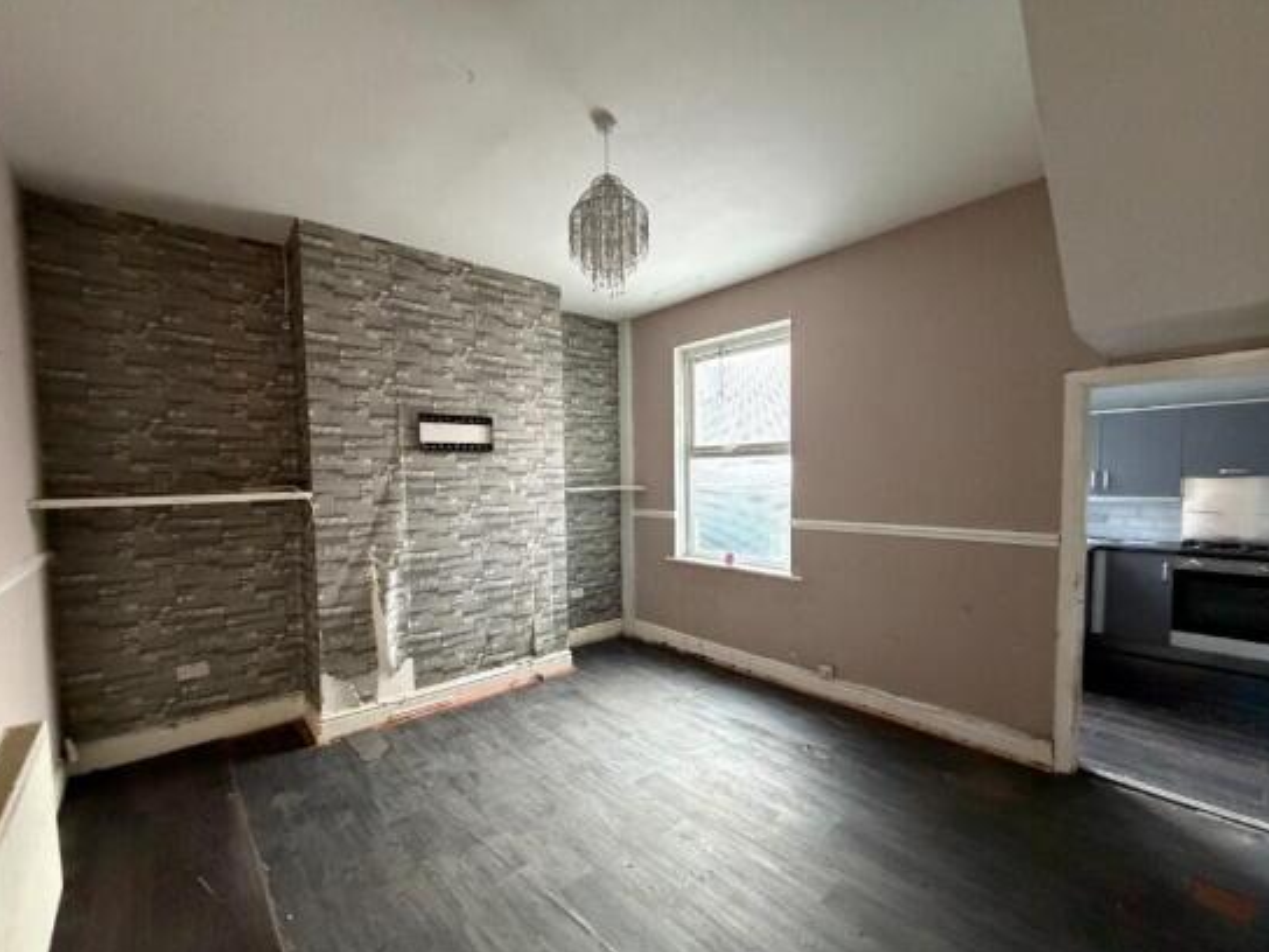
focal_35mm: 15
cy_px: 503
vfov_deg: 81.7
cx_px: 629
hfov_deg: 98.2
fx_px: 550
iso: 1000
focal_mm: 2.22
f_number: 2.2
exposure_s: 1/60
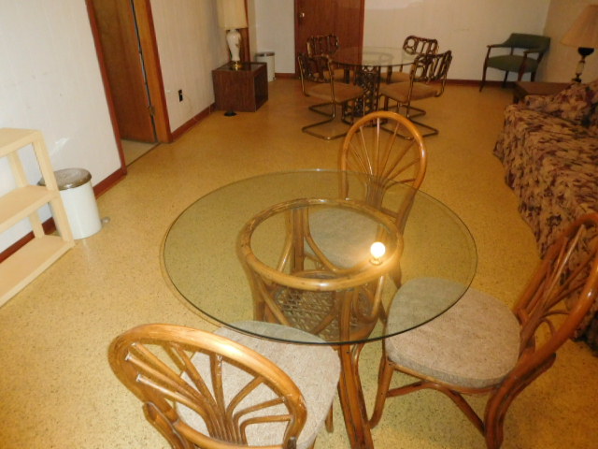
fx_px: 432
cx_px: 299
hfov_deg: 69.4
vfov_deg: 54.9
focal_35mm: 25
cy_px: 224
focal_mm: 4.5
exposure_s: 1/30
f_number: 3.4
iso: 800
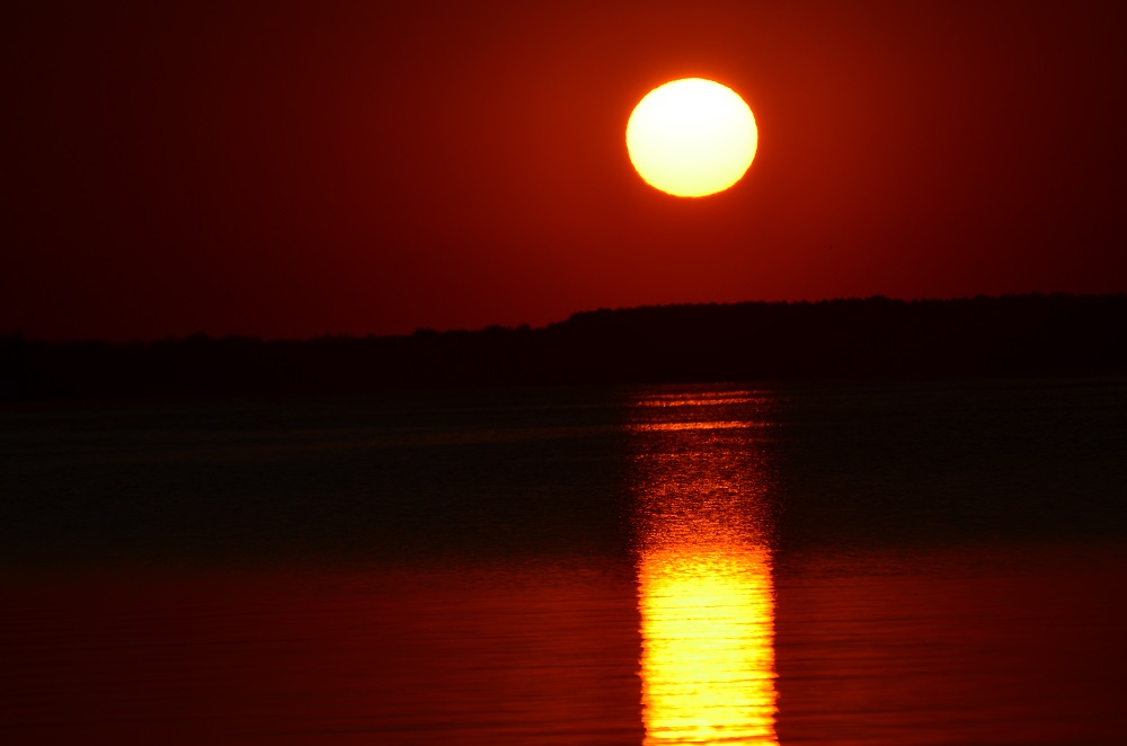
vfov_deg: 3.0
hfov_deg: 4.6
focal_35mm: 450
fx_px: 14056
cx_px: 564
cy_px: 373
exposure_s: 1/8000
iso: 125
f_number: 5.6
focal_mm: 300
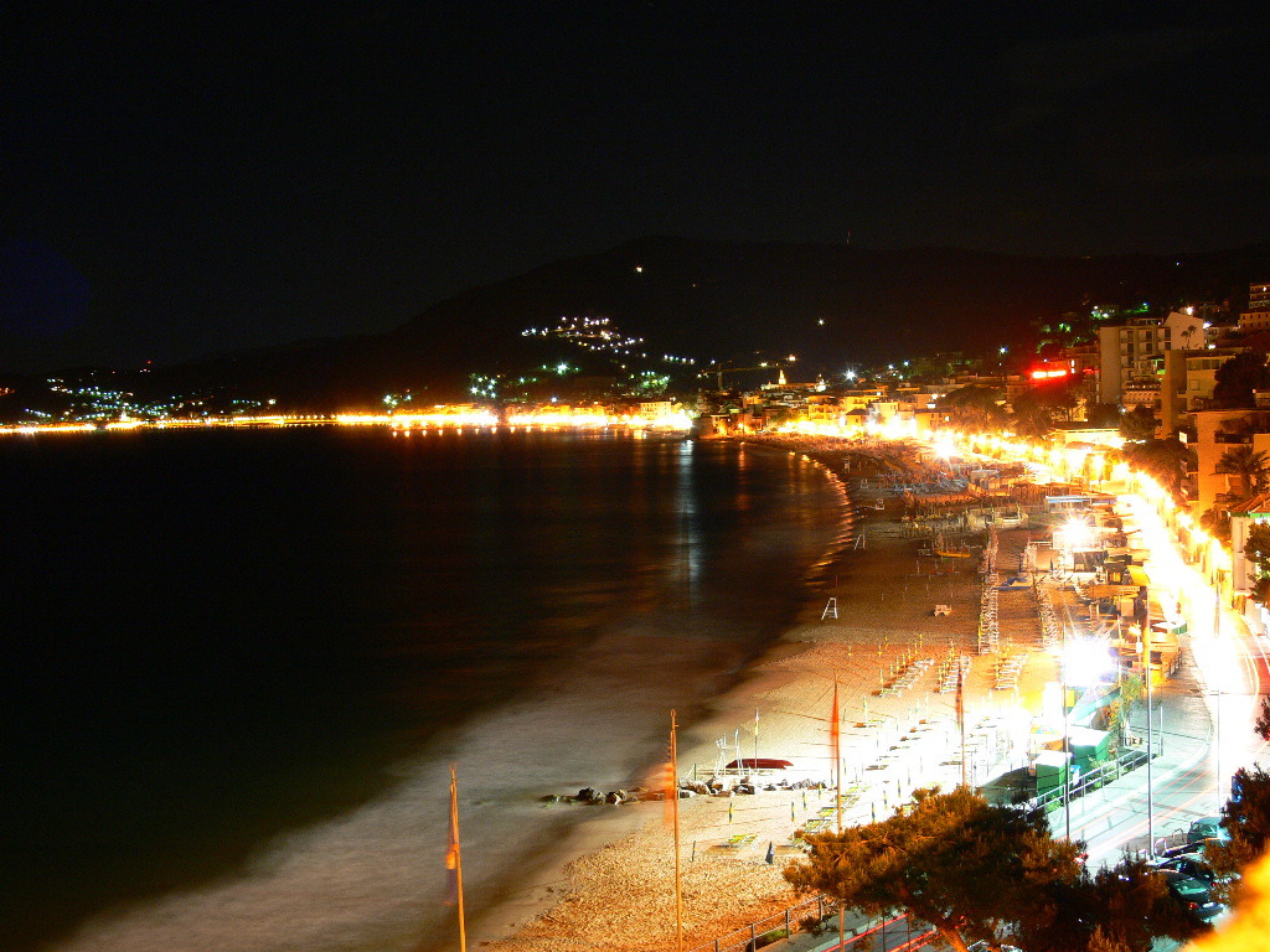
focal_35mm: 46
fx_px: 1688
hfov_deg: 41.2
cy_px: 476
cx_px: 635
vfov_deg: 31.5
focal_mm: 9.7
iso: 80
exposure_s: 30
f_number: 5
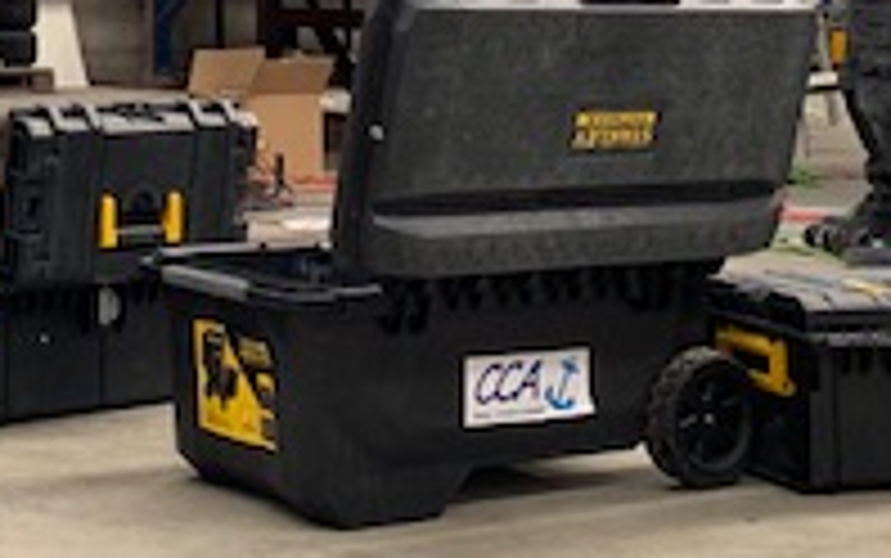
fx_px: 2162
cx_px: -130
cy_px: -220
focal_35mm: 89
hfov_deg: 21.8
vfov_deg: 14.0
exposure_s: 1/121
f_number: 1.8
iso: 80
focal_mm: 4.25
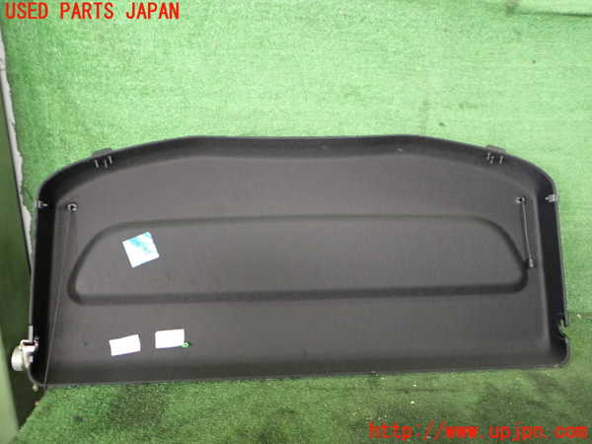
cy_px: 222
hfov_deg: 60.0
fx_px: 513
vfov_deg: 46.8
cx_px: 296
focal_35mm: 30
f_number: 2.3
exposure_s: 1/30
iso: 320
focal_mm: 5.4
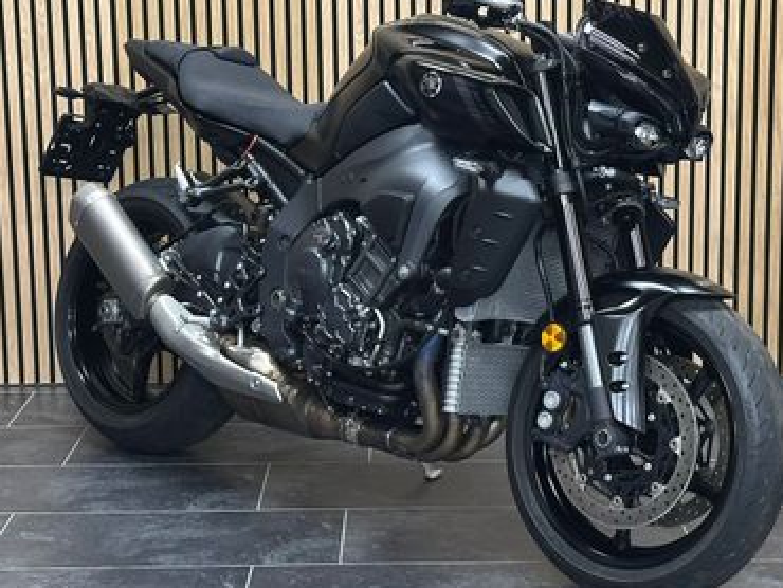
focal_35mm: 83
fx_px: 1879
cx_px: 440
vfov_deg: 17.8
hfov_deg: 23.5
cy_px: 269
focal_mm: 6.86
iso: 160
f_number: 1.78
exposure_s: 1/50
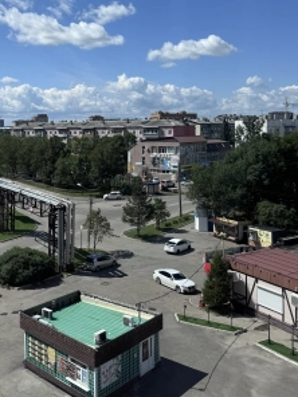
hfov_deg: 37.1
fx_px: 436
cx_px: 85
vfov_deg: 48.2
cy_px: 134
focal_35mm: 38
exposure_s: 1/5348
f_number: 1.78
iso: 80
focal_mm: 6.76
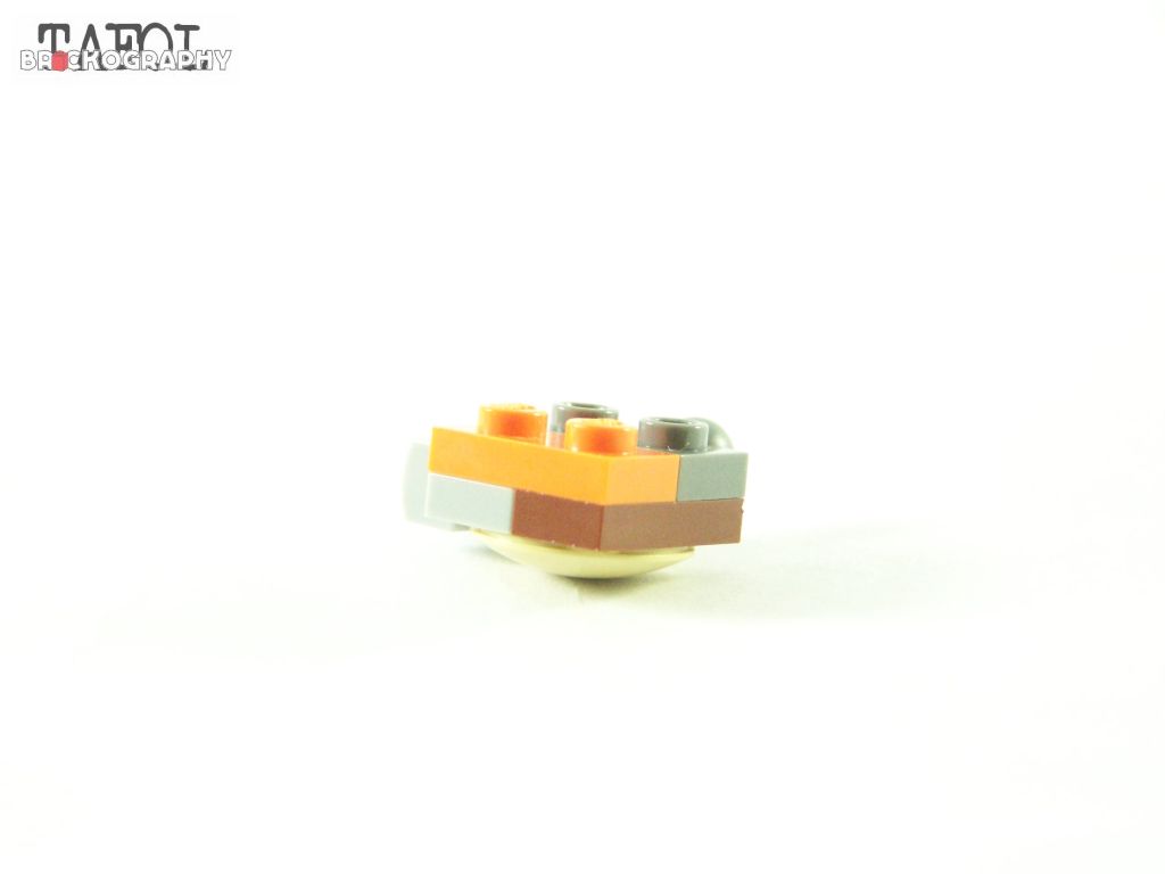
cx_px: 582
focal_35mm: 105
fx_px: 3534
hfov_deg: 18.7
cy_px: 437
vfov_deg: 14.1
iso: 400
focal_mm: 17.5
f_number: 3.2
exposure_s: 1/60
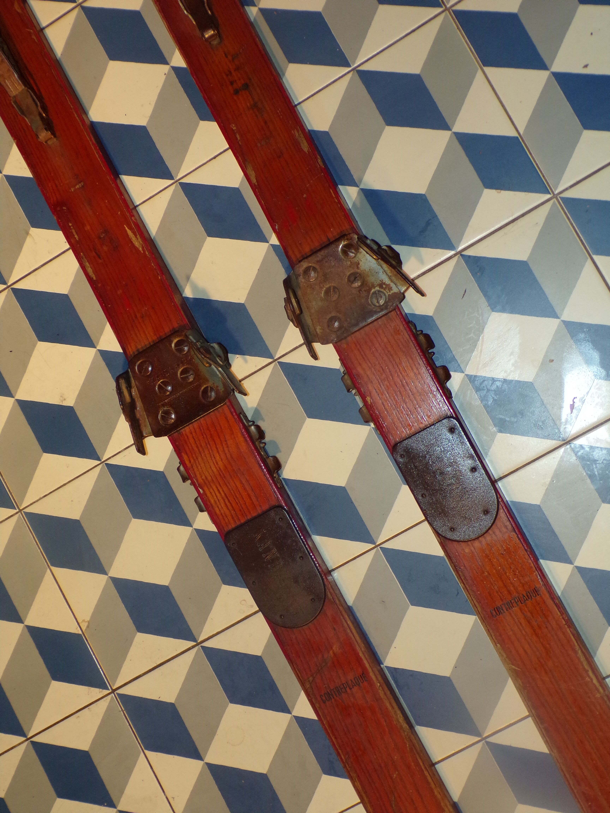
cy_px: 406
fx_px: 1151
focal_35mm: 49
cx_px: 305
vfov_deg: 38.9
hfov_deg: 29.7
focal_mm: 8.7
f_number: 3.5
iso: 200
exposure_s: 1/34
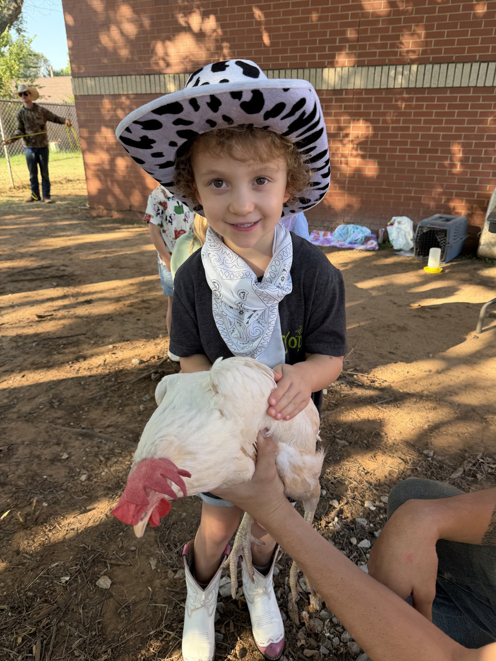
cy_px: 330
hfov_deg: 56.8
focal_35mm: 24
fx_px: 459
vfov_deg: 71.6
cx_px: 248
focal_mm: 6.76
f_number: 1.78
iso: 80
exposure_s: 1/370
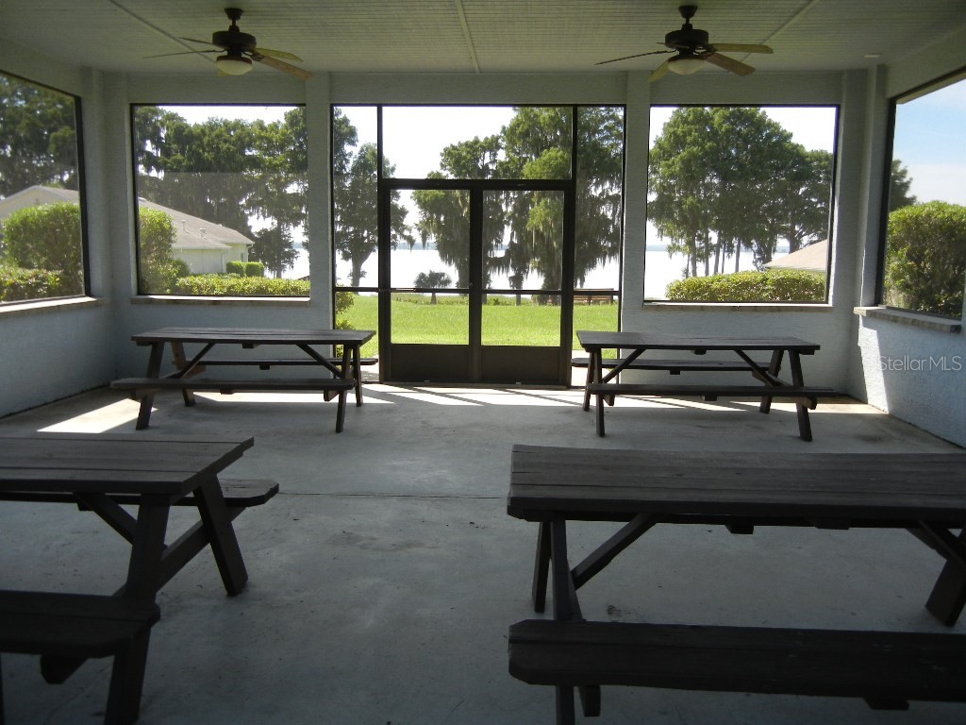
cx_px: 483
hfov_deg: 60.0
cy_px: 362
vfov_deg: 46.8
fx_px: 837
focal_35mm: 30
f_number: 3.5
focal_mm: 5.4
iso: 160
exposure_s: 1/436
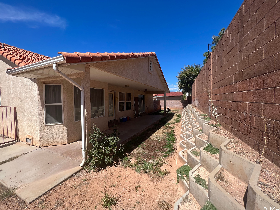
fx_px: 105
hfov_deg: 106.2
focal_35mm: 13
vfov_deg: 89.9
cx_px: 140
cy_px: 105
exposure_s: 1/1043
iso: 32
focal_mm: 1.57
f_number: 1.8
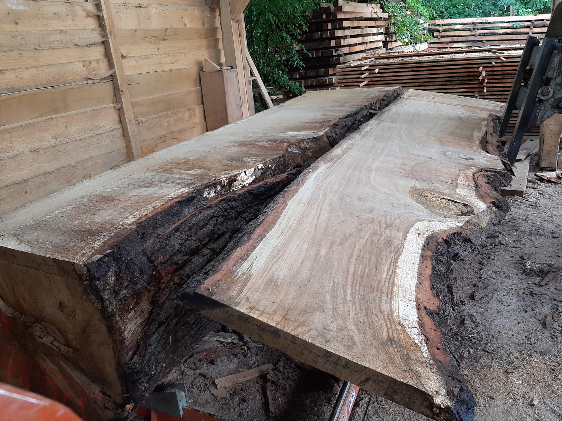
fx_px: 438
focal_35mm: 27
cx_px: 281
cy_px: 210
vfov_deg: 51.4
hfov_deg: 65.3
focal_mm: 3.93
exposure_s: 1/50
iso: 50
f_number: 1.7
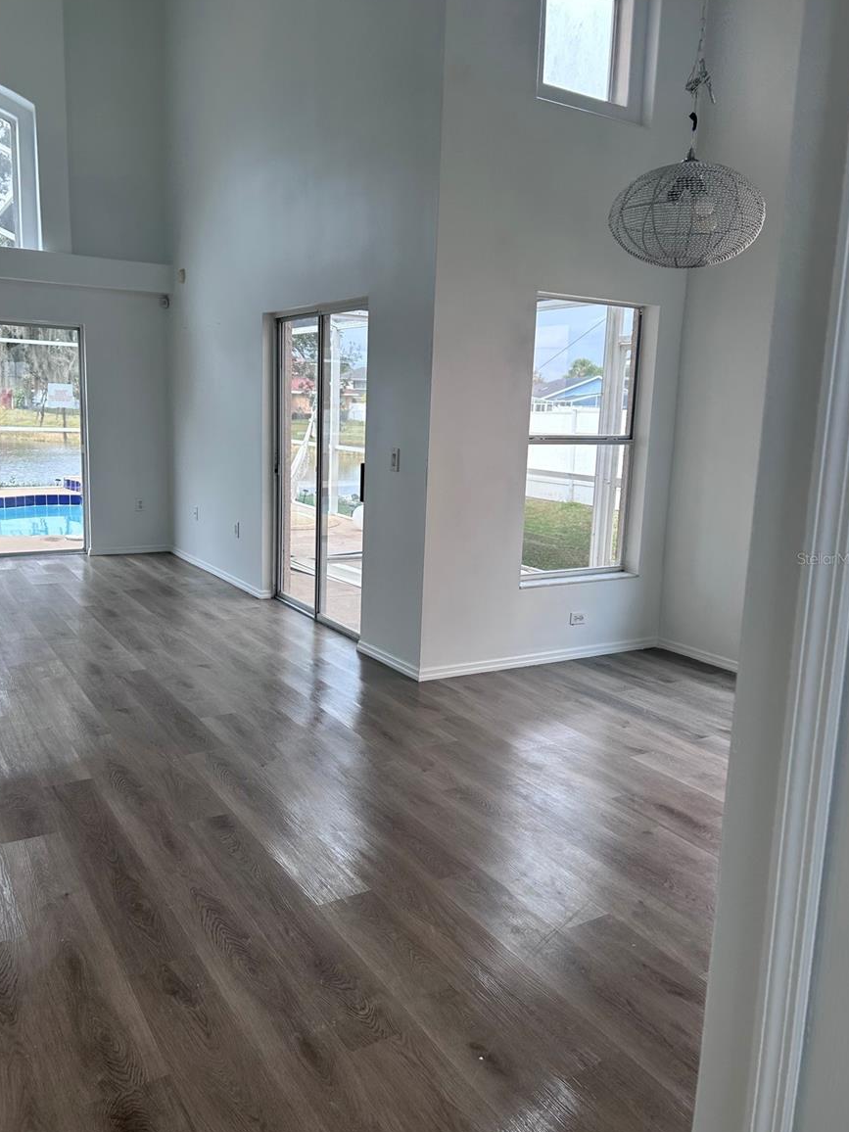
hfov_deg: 51.4
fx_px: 883
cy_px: 558
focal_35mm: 27
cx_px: 426
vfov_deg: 65.3
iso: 50
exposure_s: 1/434
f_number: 1.5
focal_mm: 5.7
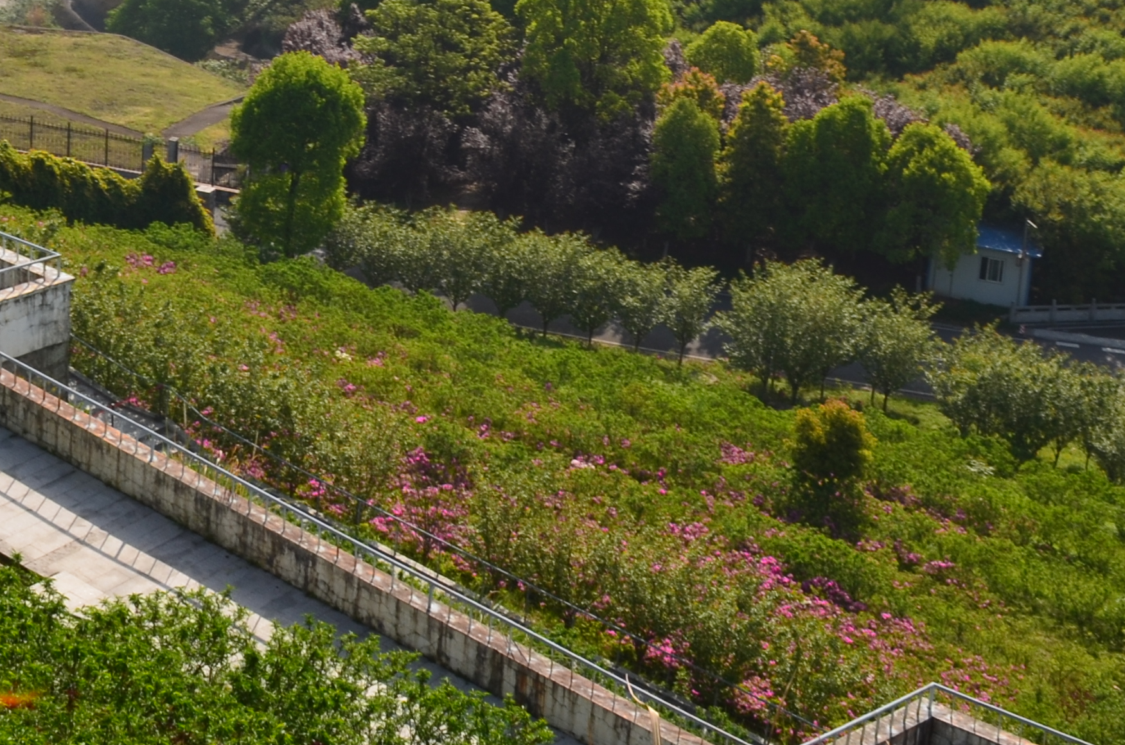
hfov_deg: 26.4
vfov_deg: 16.8
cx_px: 290
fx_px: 2370
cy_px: -236
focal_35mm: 76
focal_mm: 18
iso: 100
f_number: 11
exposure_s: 1/160
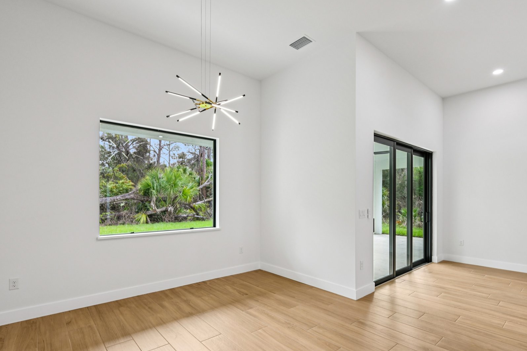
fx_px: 263
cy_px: 193
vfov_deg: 67.2
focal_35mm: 18
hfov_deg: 90.0
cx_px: 264
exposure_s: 1/80
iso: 400
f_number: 8
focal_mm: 14
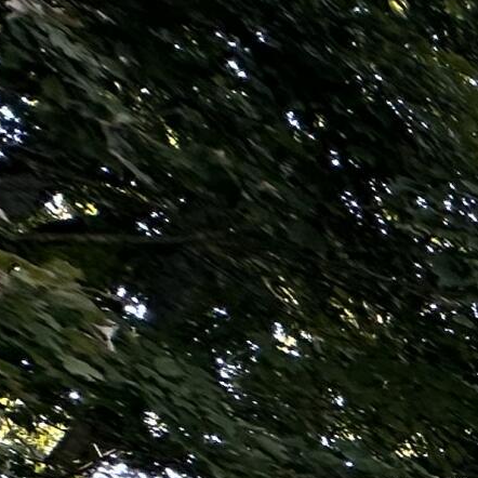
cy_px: 1130
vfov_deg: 14.3
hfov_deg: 10.7
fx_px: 1312
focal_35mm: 84
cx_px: 1519
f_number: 2.2
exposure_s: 1/188
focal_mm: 2.22
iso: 40
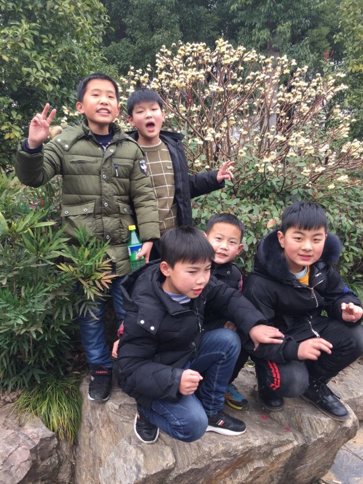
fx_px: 405
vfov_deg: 61.7
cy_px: 242
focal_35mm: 29
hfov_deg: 48.2
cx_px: 182
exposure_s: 1/134
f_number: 2.2
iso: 32
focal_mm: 4.15
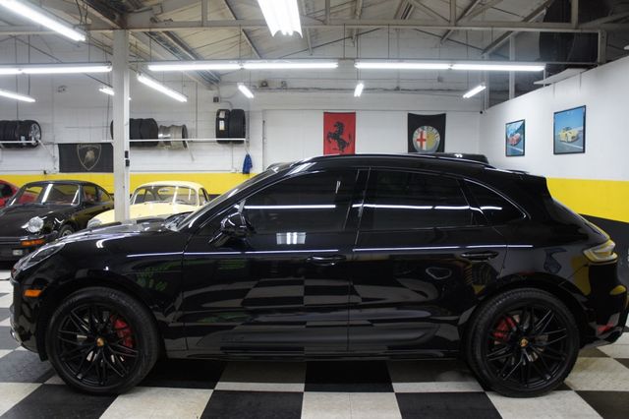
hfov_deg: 67.4
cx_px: 314
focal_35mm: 27
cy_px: 210
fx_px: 471
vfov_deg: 47.9
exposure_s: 1/30
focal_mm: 18
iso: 400
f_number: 3.5
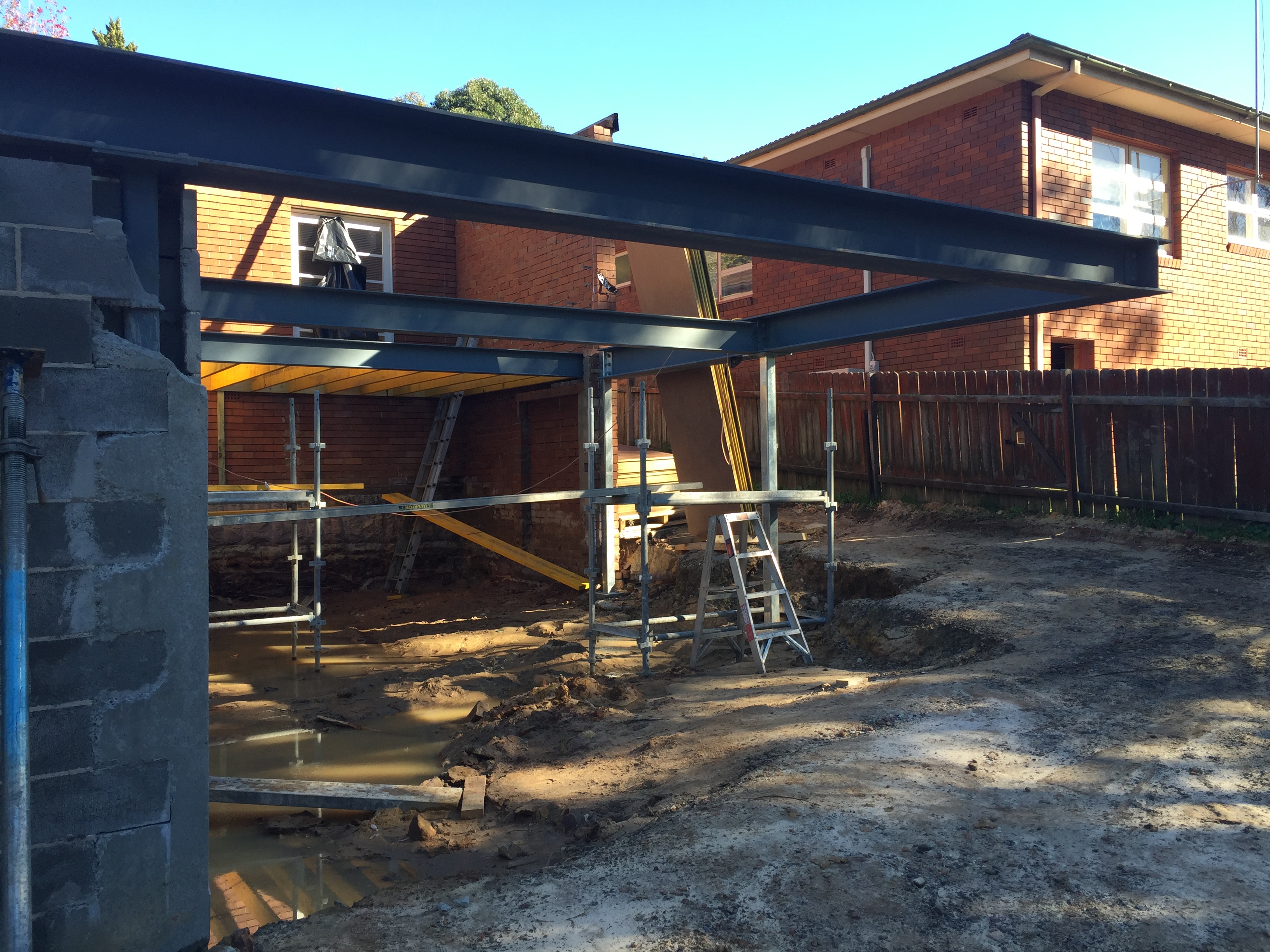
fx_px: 1064
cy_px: 476
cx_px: 635
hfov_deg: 61.7
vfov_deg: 48.2
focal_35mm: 29
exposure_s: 1/269
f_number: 2.2
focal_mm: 4.15
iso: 32
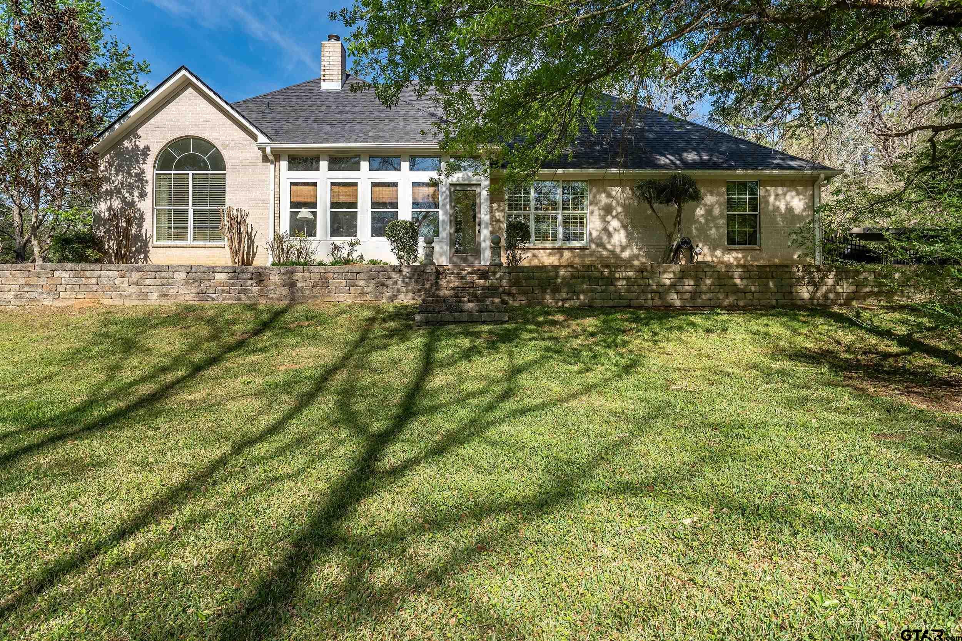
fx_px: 561
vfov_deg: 59.5
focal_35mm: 21
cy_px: 320
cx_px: 481
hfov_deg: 81.2
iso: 800
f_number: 8
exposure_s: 1/2000
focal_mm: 21
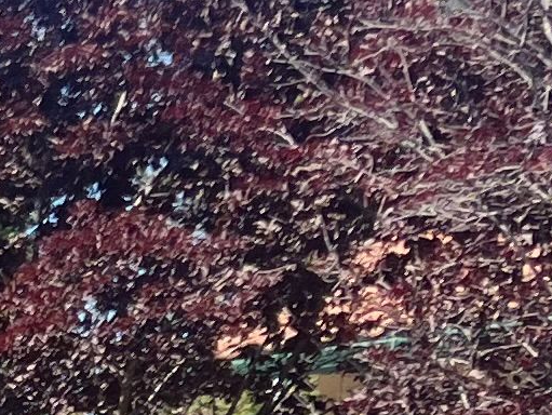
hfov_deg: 8.6
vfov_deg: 7.0
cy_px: 836
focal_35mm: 205
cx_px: -867
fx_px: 3271
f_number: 1.5
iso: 50
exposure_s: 1/1488
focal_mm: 5.7
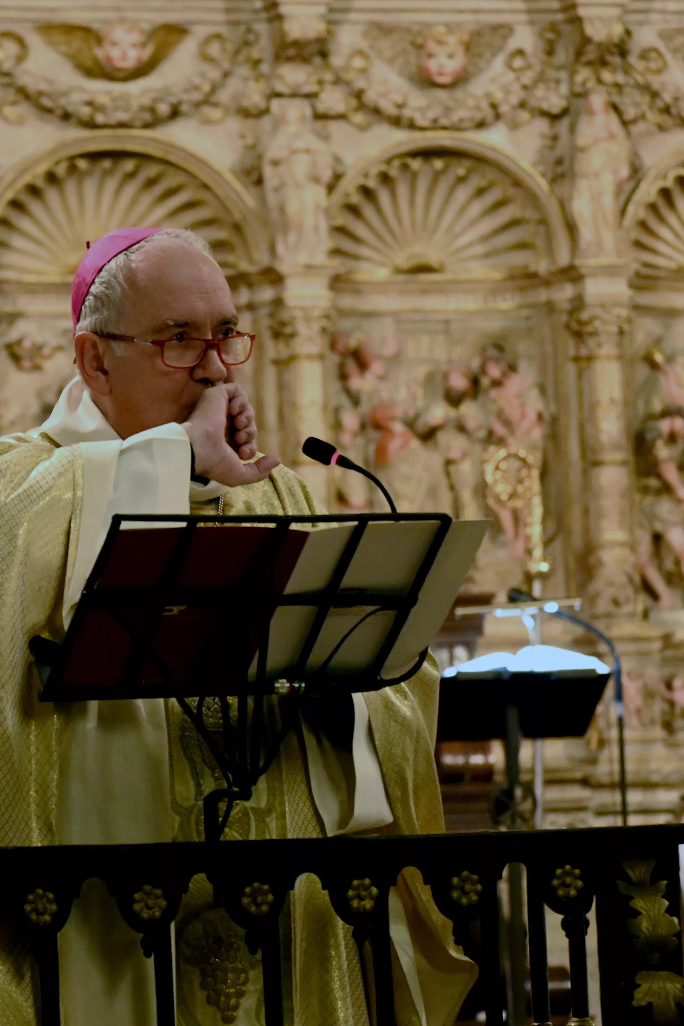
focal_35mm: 271
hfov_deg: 5.1
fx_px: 7721
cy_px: 512
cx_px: 240
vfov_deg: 7.6
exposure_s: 1/40
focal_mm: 120
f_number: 5.3
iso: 3200
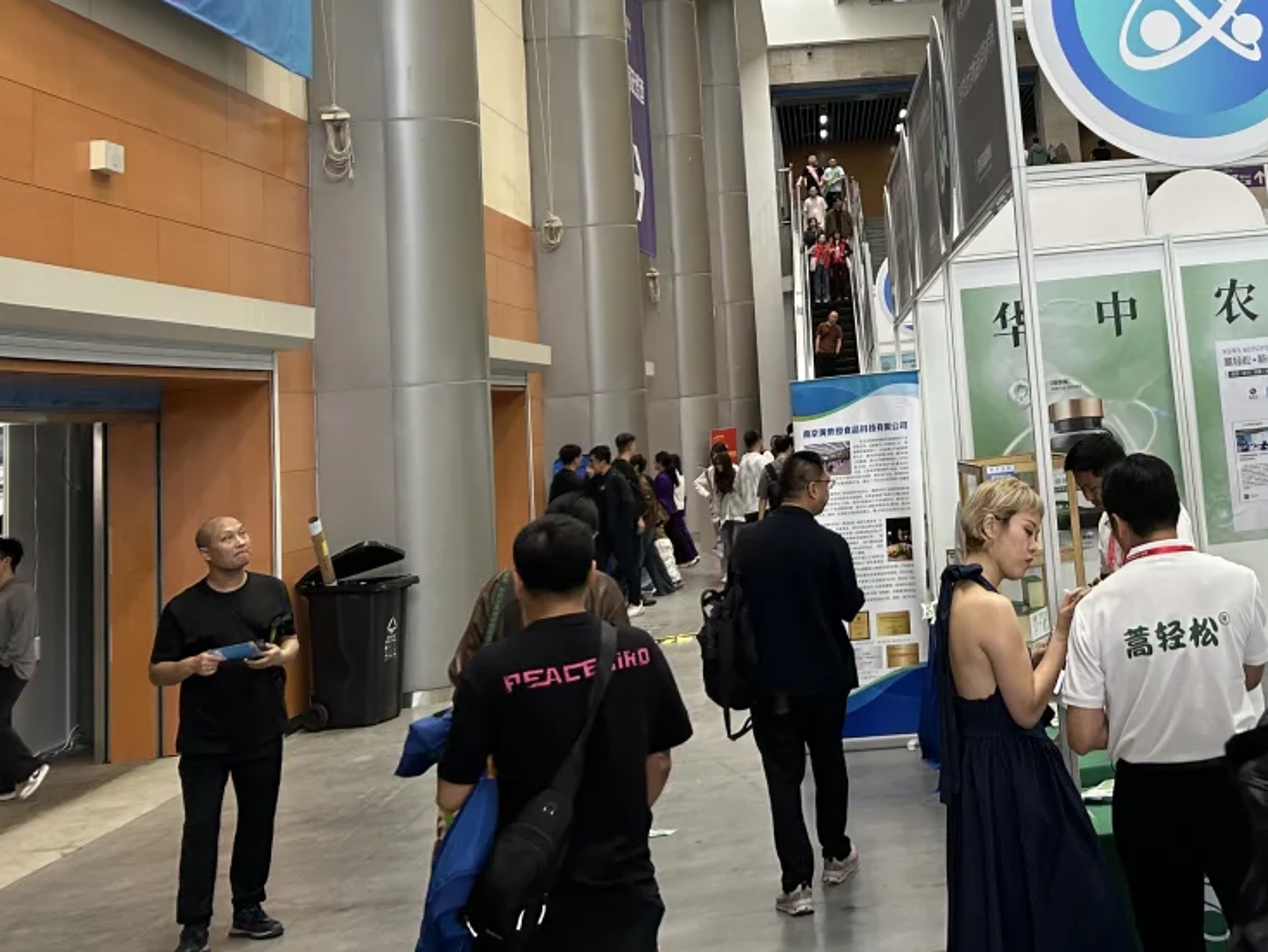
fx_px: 1869
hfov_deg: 35.5
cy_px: 40
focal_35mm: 51
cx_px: 1109
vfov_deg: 27.2
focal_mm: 5.7
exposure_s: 1/100
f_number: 1.5
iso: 80
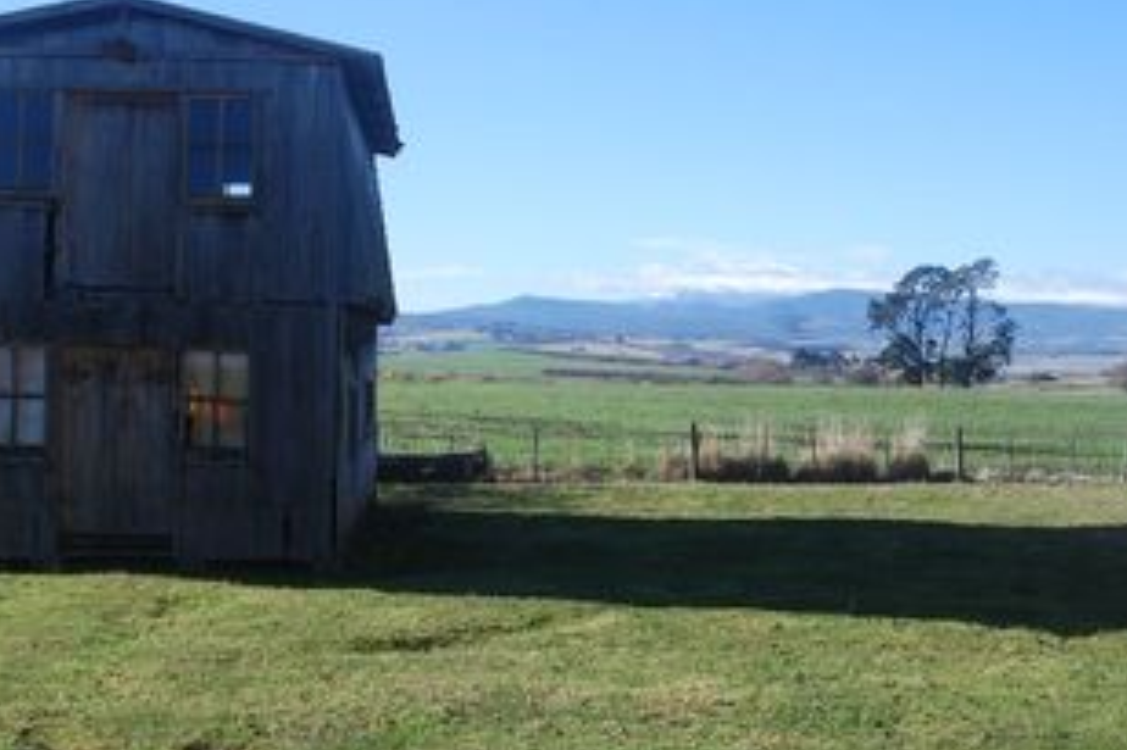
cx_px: 640
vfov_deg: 24.6
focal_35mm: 55
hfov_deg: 36.2
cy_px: 368
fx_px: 1721
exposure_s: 1/160
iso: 100
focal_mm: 24
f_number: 6.3
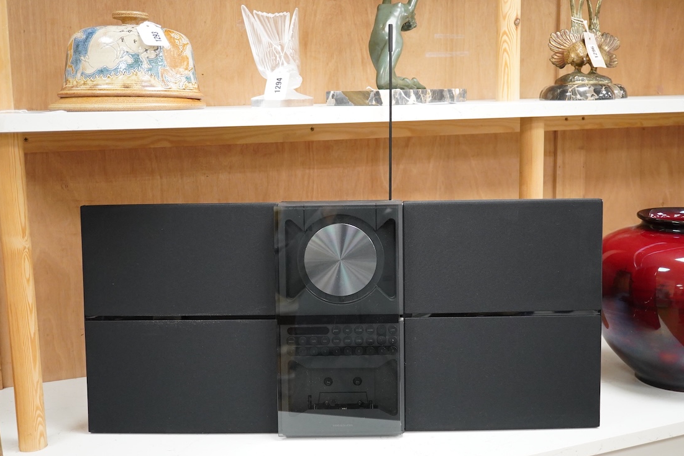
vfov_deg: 29.2
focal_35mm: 46
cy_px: 232
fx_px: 874
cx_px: 347
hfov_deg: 42.7
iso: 3200
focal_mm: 30
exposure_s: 1/200
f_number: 5
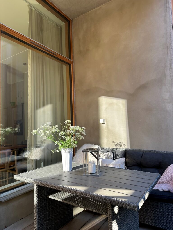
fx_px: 160
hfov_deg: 56.8
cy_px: 115
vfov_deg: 71.6
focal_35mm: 24
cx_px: 86
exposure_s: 1/161
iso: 64
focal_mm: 6.86
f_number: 1.78
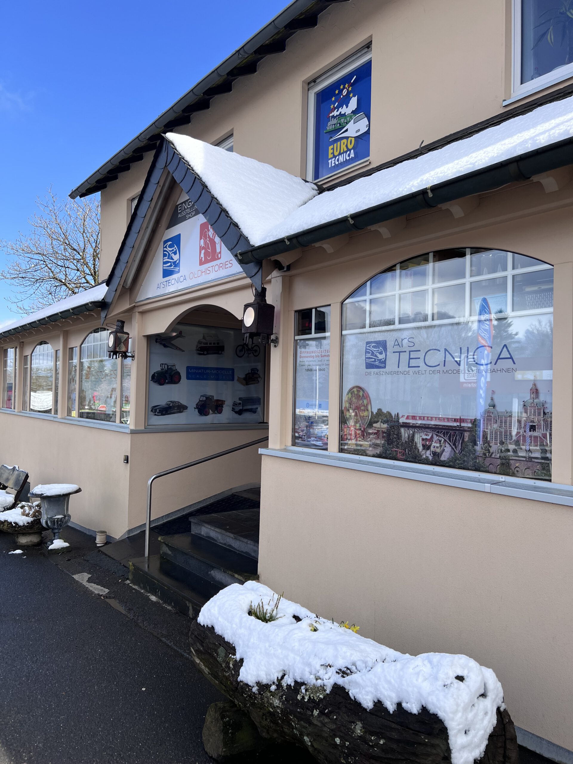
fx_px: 574
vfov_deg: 67.3
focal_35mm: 26
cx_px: 286
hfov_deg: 53.1
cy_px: 382
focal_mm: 5.7
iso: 50
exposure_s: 1/2083
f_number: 1.5
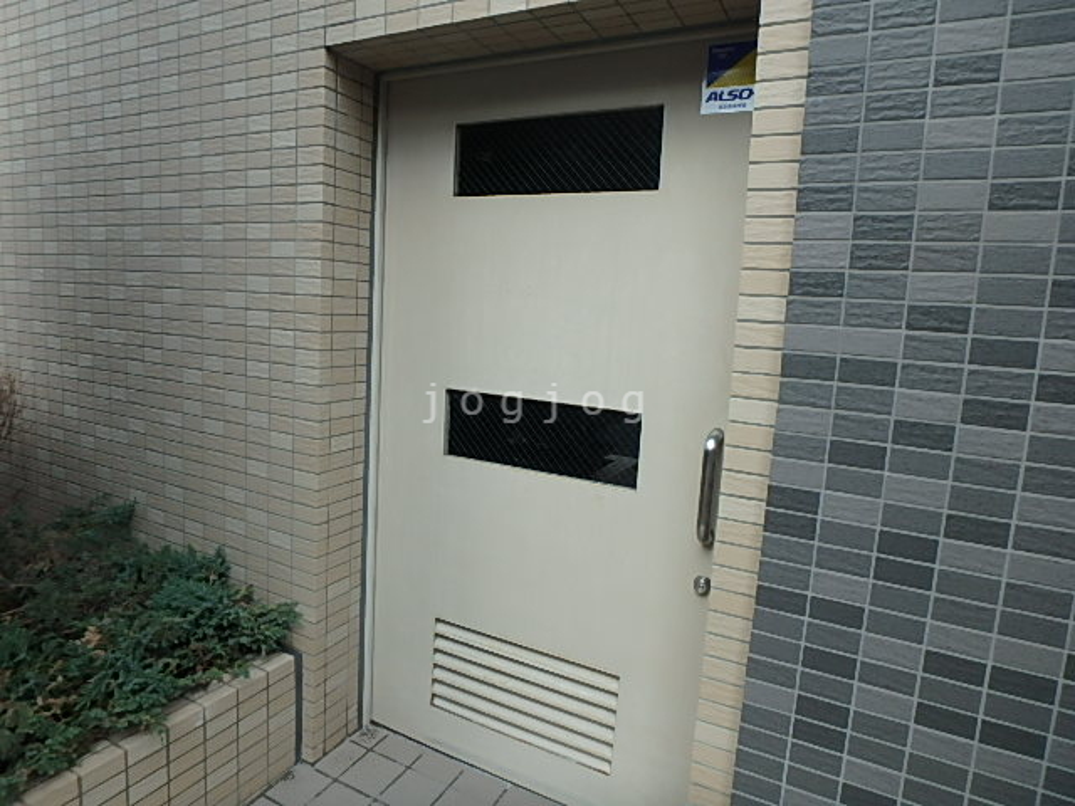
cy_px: 403
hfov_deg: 79.0
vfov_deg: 63.4
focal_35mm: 21
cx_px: 538
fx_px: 652
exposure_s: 1/320
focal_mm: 3.7
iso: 125
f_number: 3.5
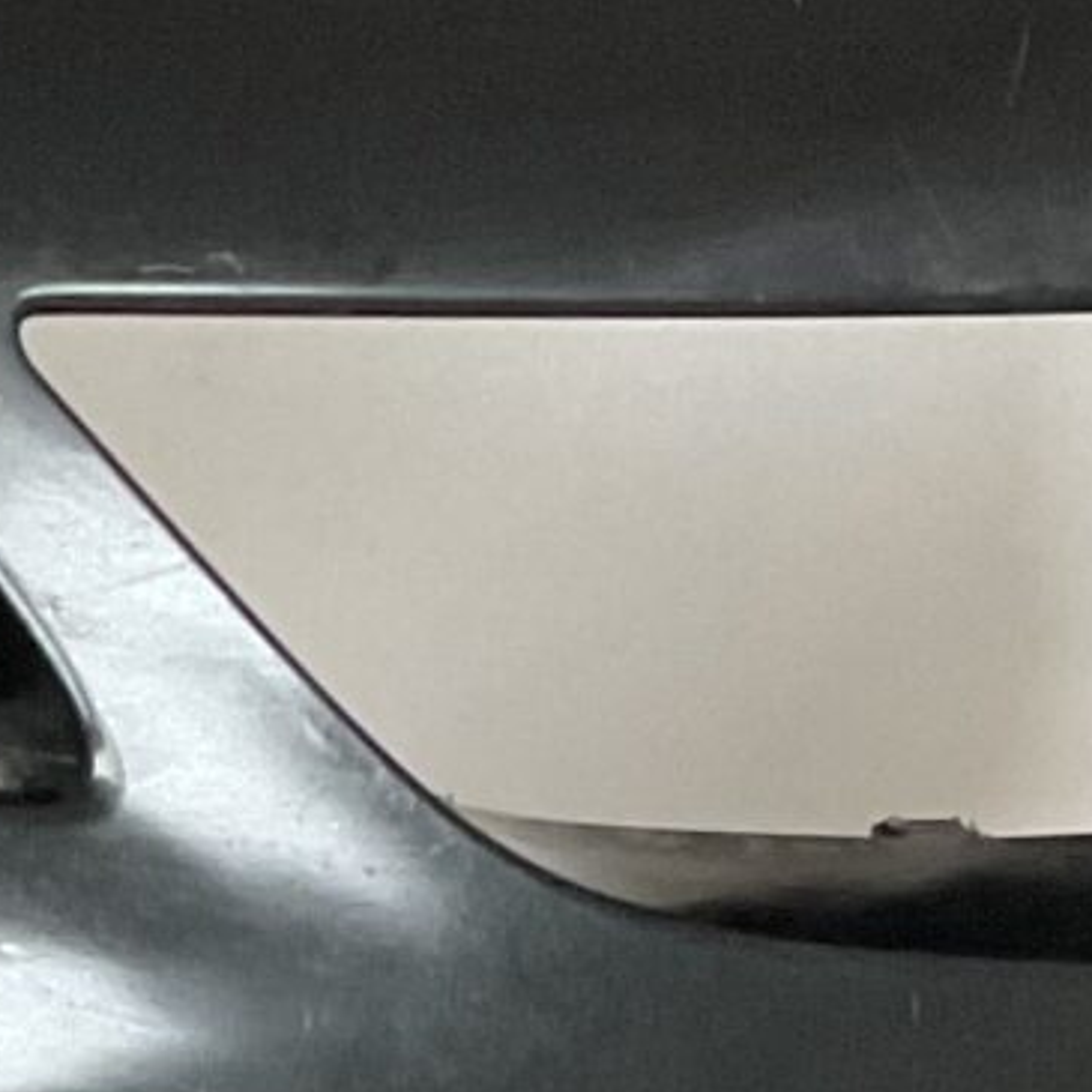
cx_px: -811
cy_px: 835
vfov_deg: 9.7
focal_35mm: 180
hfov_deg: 9.3
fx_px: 6424
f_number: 1.8
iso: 160
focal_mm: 3
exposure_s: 1/50
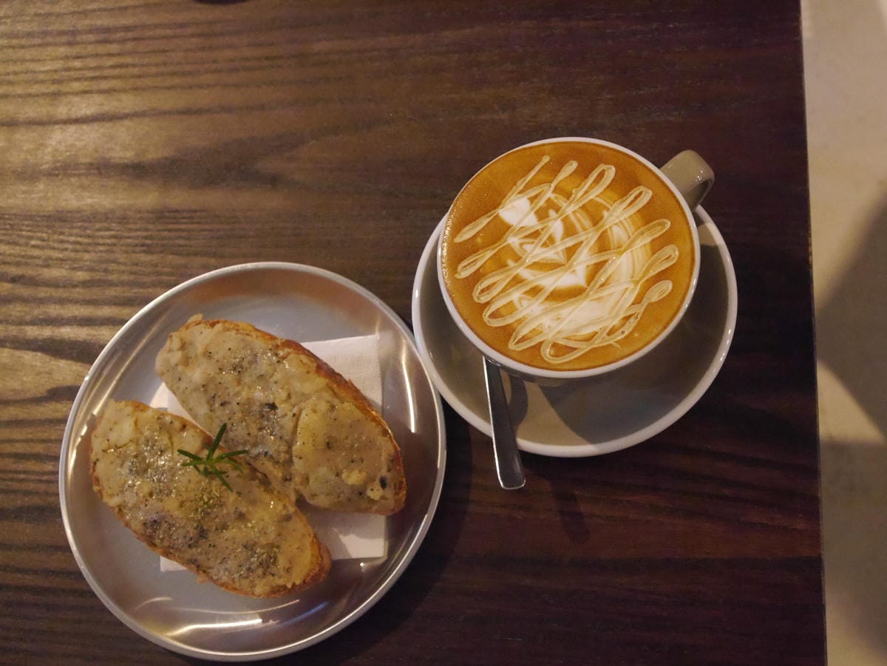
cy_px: 333
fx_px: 820
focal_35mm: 32
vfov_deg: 44.2
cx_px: 444
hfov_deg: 56.8
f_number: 4.1
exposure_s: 1/100
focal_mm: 16
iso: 3200
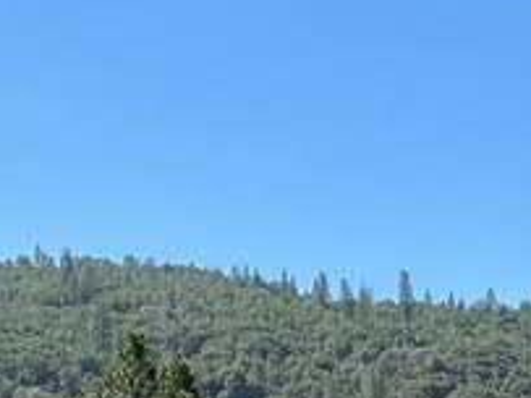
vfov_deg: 10.9
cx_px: 541
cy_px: 602
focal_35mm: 131
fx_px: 2008
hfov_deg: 14.8
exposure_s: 1/2618
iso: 32
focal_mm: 4.2
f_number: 1.6
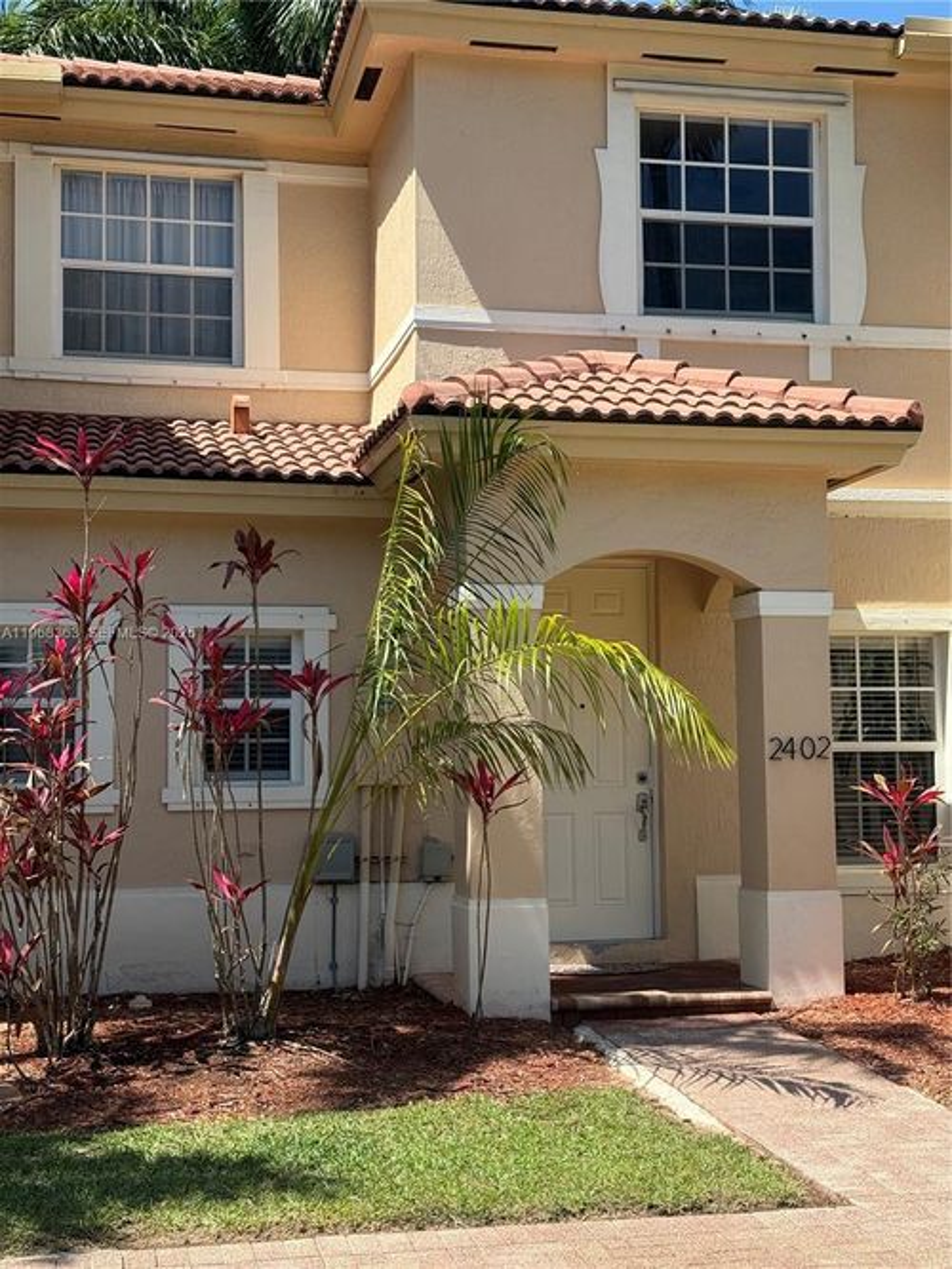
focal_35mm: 48
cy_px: 634
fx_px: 1761
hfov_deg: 30.3
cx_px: 476
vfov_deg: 39.7
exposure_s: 1/4098
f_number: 1.78
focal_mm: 6.76
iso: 100
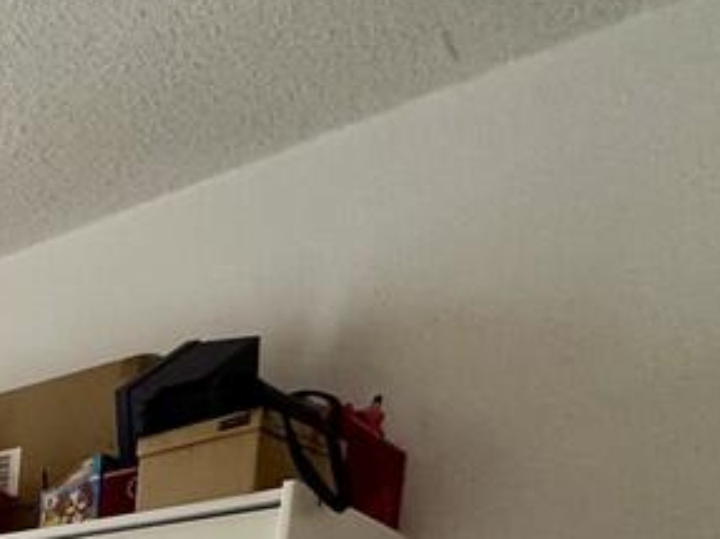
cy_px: 928
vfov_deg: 21.3
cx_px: -389
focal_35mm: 50
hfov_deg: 26.3
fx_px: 1040
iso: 200
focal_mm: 2.22
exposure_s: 1/50
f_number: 2.2
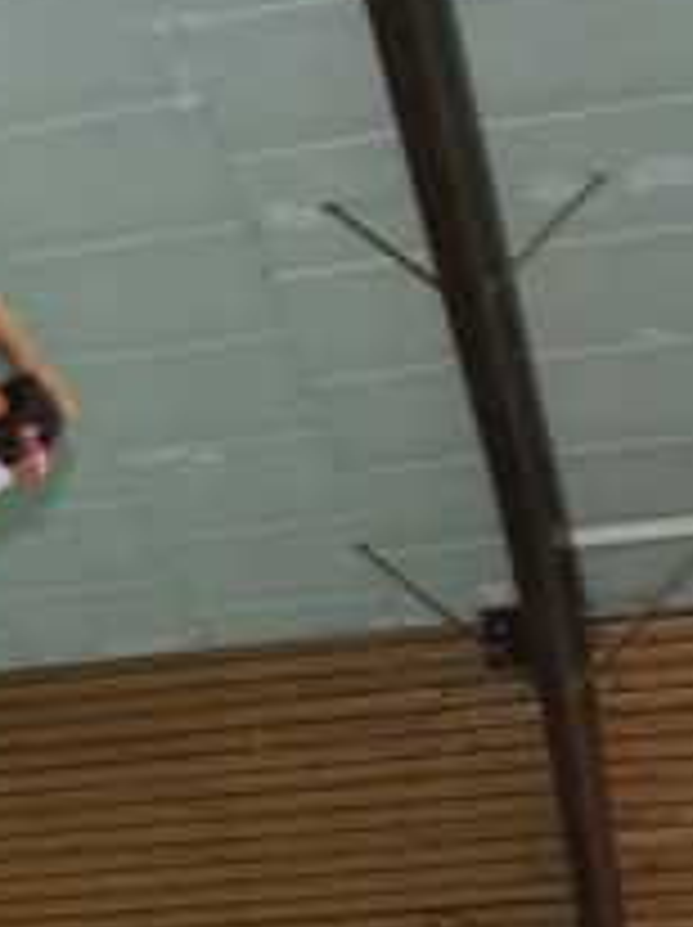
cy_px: 680
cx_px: -234
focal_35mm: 112
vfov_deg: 17.5
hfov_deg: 12.7
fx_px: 2996
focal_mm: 32
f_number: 5.6
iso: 900
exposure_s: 1/60
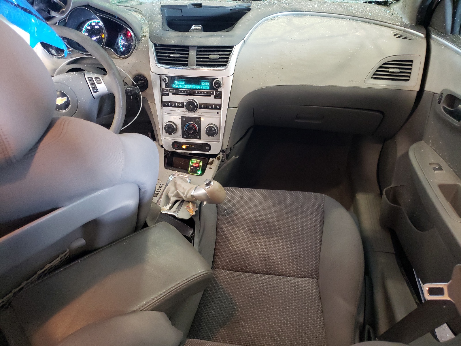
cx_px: 230
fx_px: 346
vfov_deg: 53.1
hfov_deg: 67.3
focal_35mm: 26
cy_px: 173
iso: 383
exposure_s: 1/24
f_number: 1.5
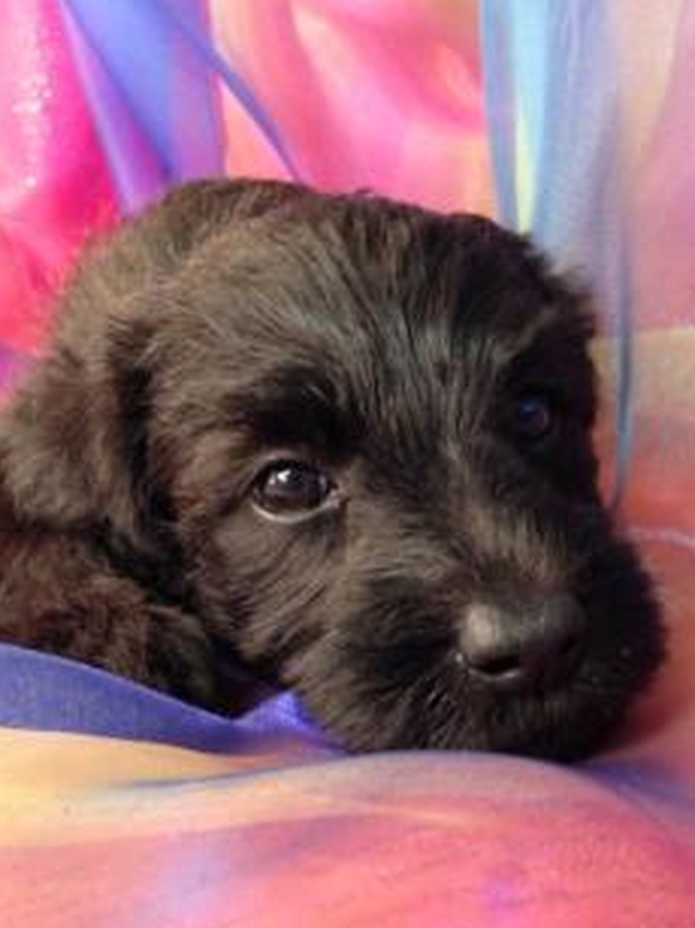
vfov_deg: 43.5
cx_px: 296
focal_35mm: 43
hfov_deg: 33.5
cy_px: 580
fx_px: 1152
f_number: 2.4
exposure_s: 1/20
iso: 200
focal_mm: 4.12
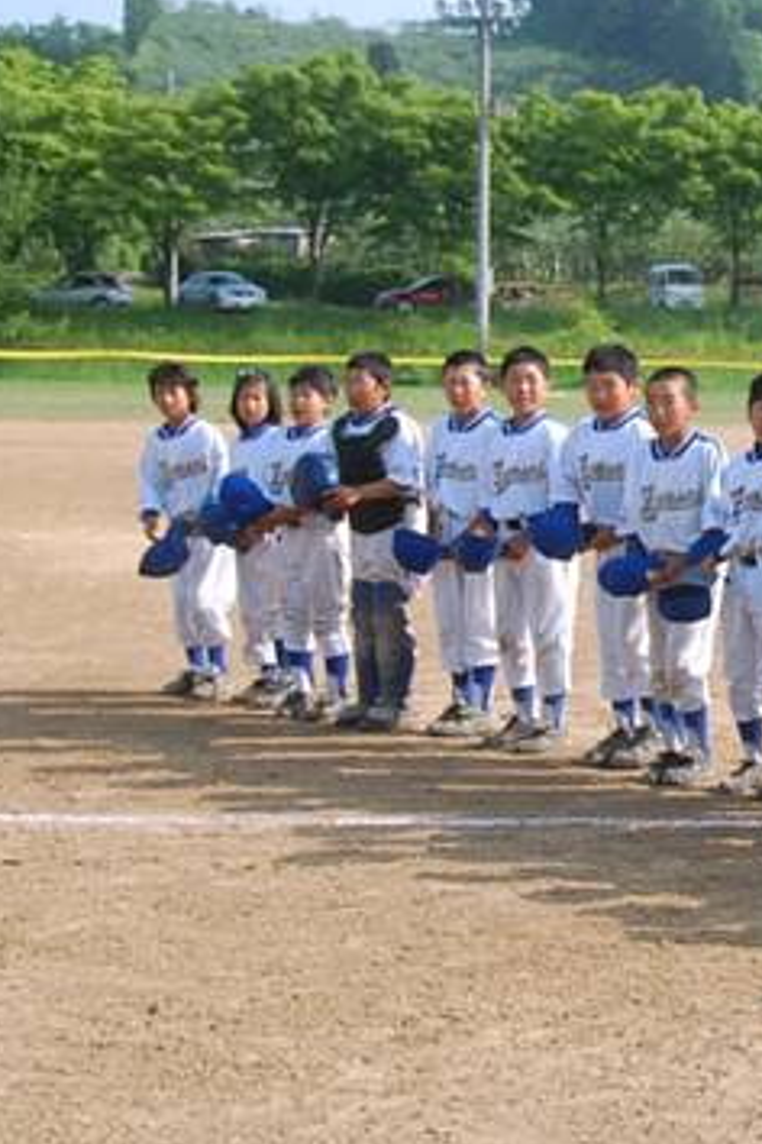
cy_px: 407
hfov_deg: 14.8
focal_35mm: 88
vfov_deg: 23.0
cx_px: 1011
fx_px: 2794
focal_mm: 26
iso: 200
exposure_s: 1/800
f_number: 4
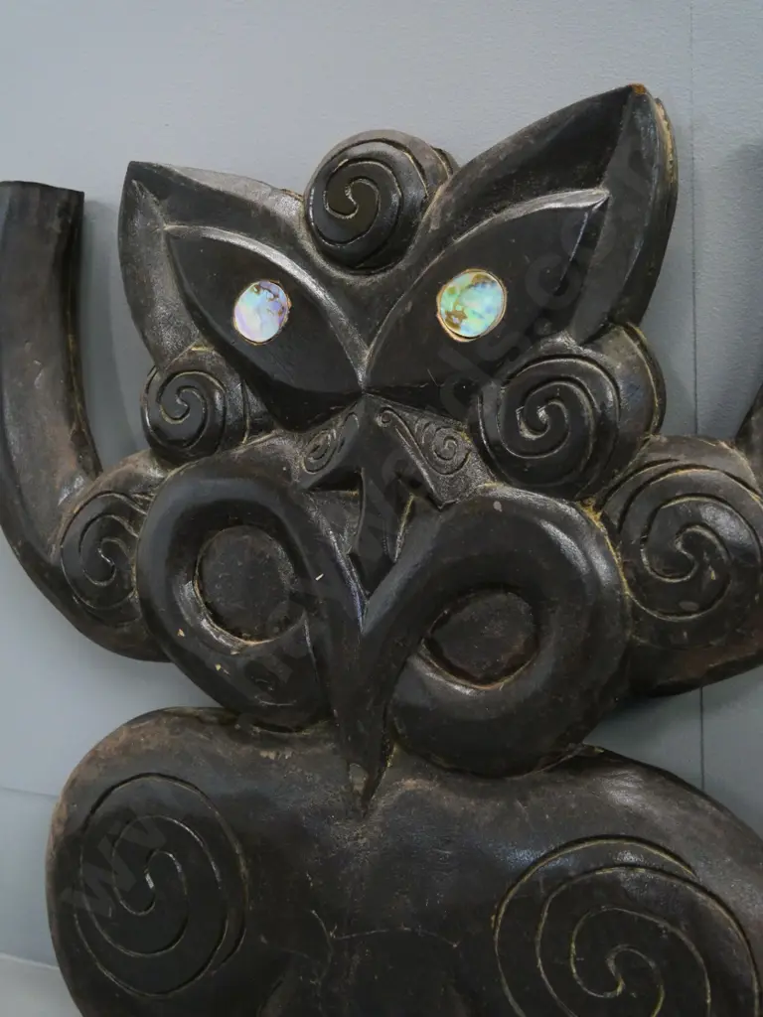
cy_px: 508
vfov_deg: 46.8
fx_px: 1176
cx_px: 382
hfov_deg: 36.0
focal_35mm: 40
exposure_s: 1/80
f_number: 4.6
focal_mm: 20
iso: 3200
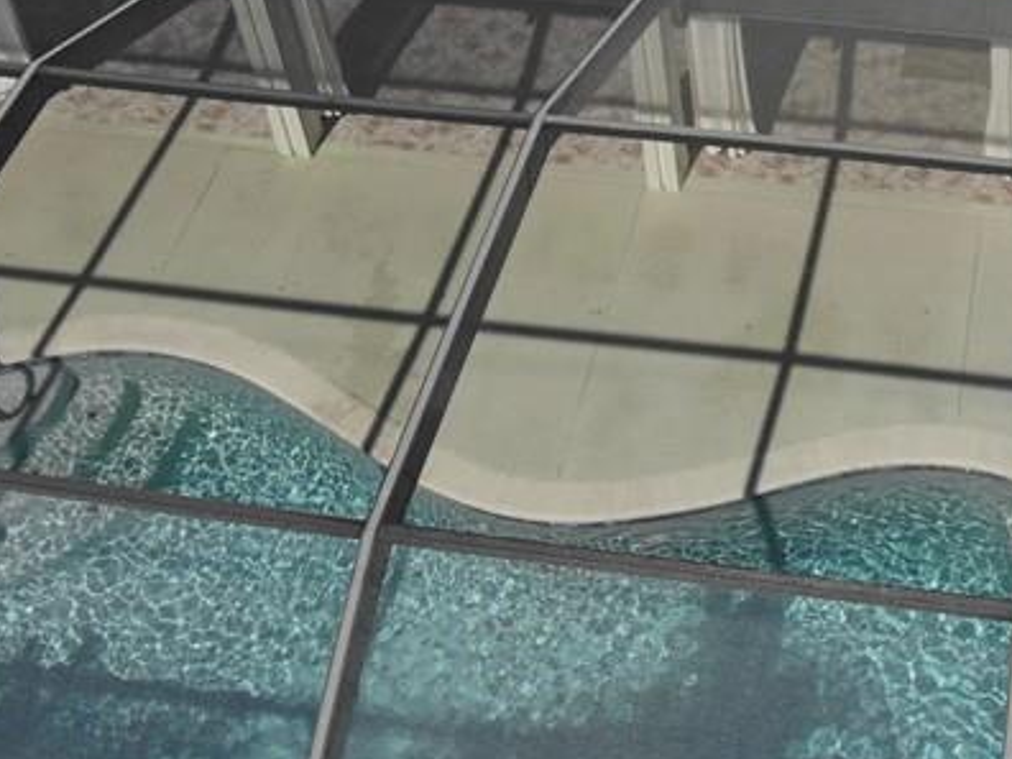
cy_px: -157
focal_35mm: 62
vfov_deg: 21.9
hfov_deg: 29.5
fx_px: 1813
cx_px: 966
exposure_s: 1/899
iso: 100
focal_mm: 4.5
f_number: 2.8
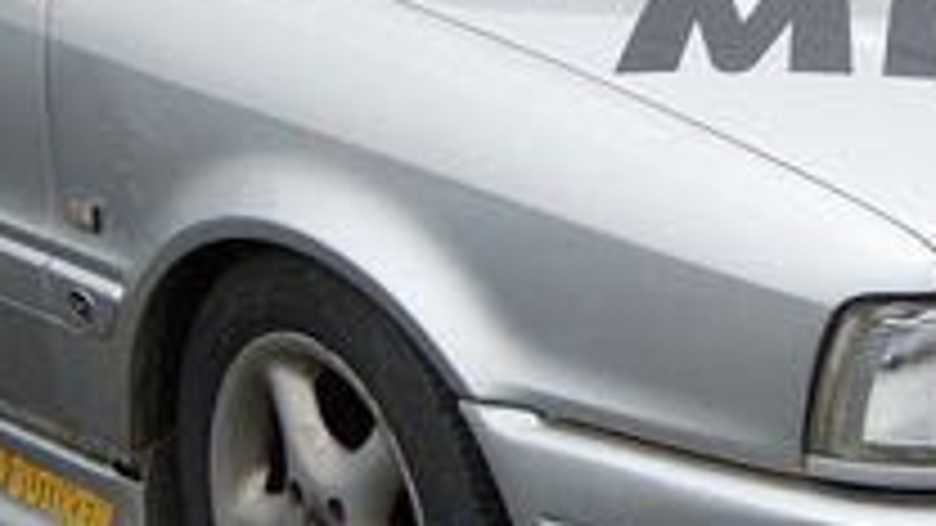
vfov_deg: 8.4
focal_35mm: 145
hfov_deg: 14.8
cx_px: 567
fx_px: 3599
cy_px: 171
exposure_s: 1/160
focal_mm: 30
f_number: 6.3
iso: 200
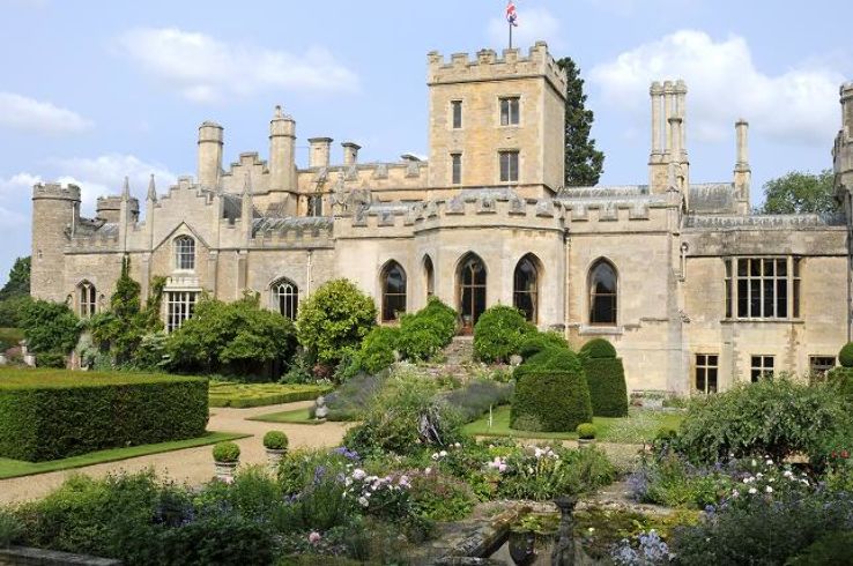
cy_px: 283
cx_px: 426
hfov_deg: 53.2
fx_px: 852
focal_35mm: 36
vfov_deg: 36.8
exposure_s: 1/160
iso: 200
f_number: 14
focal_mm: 24
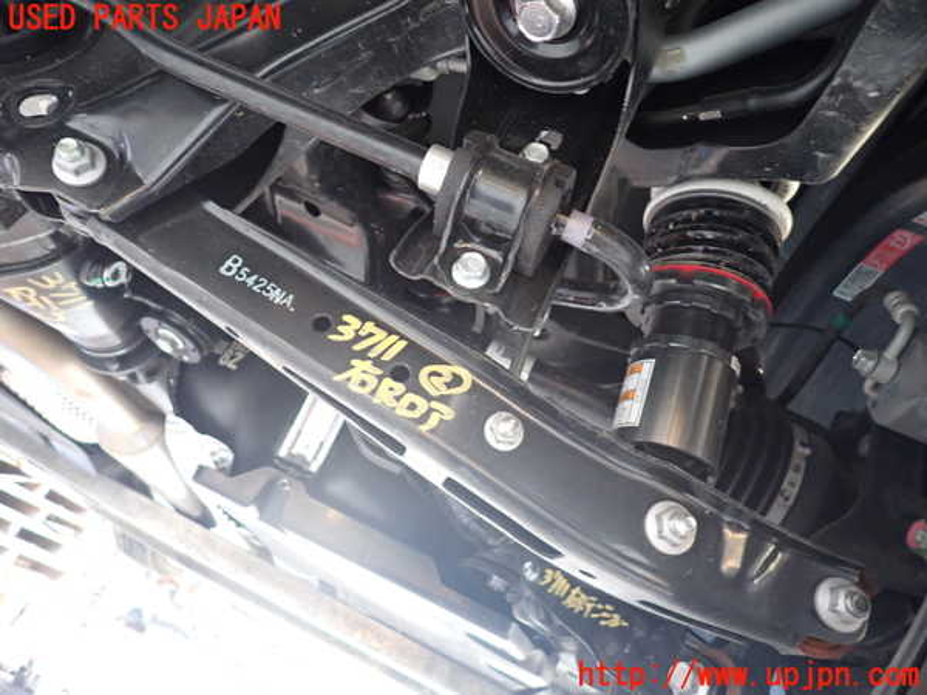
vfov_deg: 54.9
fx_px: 669
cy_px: 348
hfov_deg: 69.4
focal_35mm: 25
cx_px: 464
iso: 320
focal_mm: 4.5
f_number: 2
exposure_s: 1/30
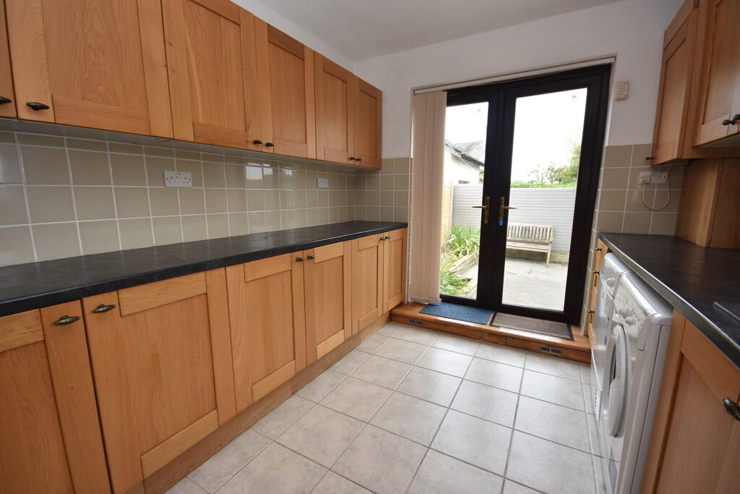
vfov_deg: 77.3
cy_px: 247
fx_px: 308
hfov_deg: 100.4
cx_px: 370
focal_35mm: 15
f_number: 5.6
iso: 200
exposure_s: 1/125
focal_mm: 10
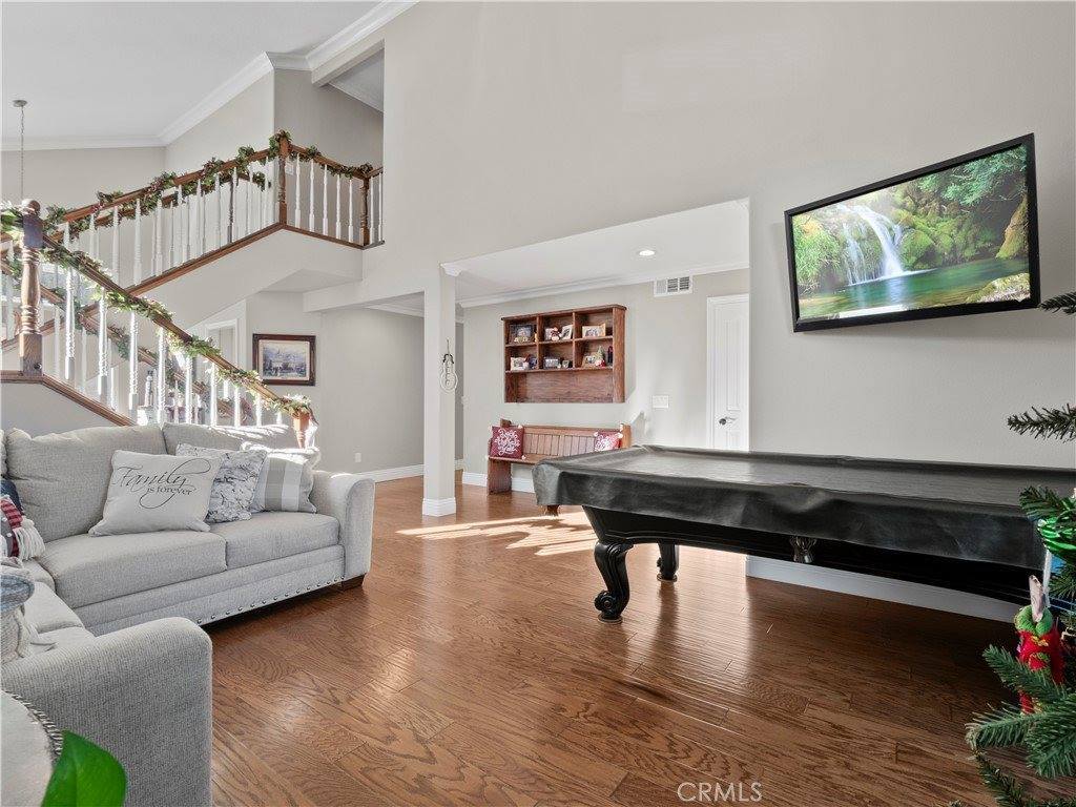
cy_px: 404
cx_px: 538
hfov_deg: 94.5
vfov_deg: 78.1
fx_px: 497
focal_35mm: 16
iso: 200
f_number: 8
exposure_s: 1/2
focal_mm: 8
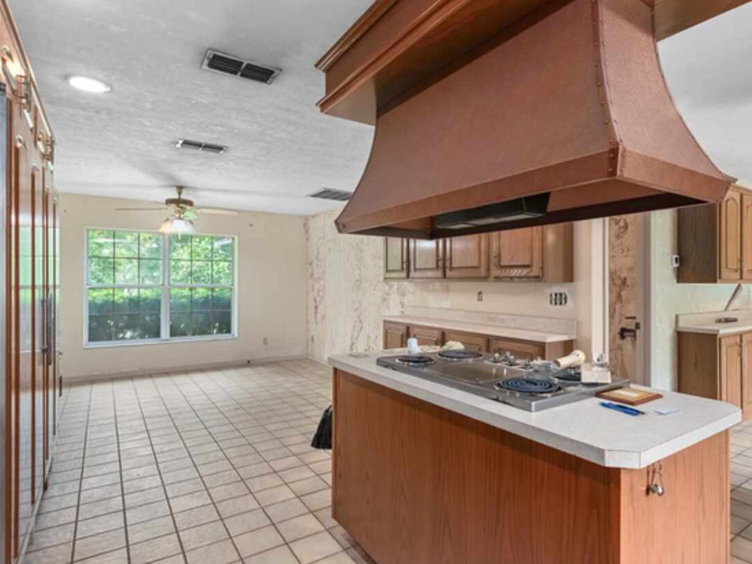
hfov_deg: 85.6
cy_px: 278
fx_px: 403
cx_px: 420
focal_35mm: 19
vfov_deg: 69.9
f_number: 9
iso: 250
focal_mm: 11
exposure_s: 1.6
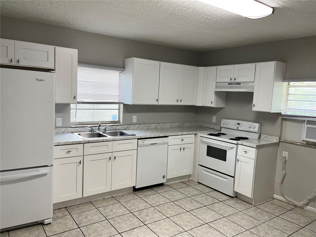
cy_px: 118
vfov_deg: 53.1
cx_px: 158
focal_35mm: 26
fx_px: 237
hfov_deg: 67.3
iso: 40
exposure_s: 1/120
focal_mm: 5.1
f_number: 1.6
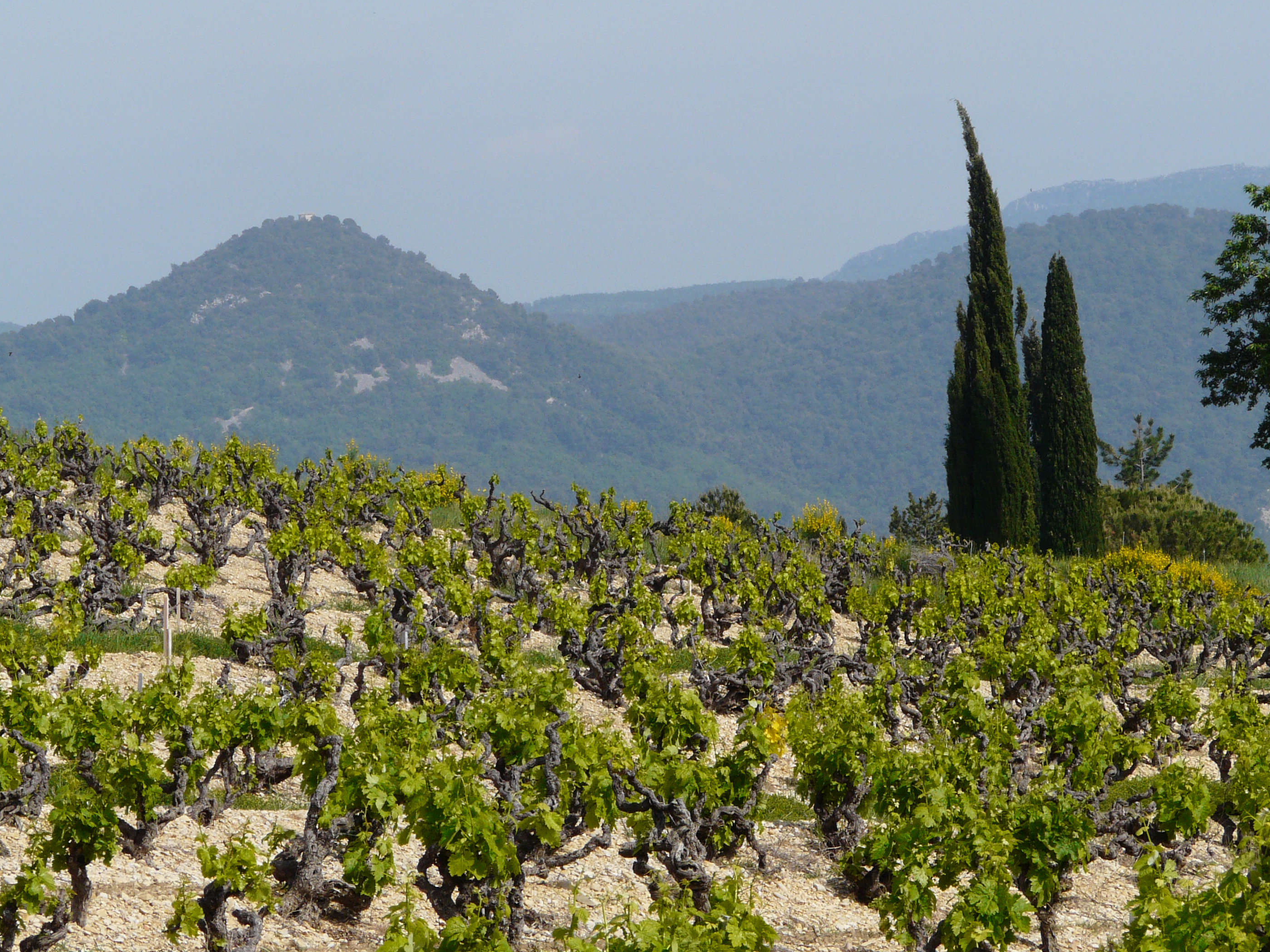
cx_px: 666
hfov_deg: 9.2
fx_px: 7851
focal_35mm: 214
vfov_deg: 6.9
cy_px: 414
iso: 100
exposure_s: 1/400
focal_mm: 30
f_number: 7.1
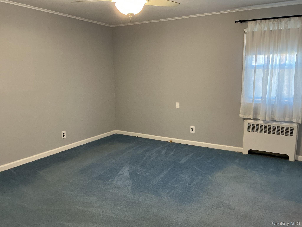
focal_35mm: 29
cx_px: 151
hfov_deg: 61.7
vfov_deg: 48.2
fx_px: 253
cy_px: 114
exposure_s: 1/60
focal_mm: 3
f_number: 1.8
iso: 160
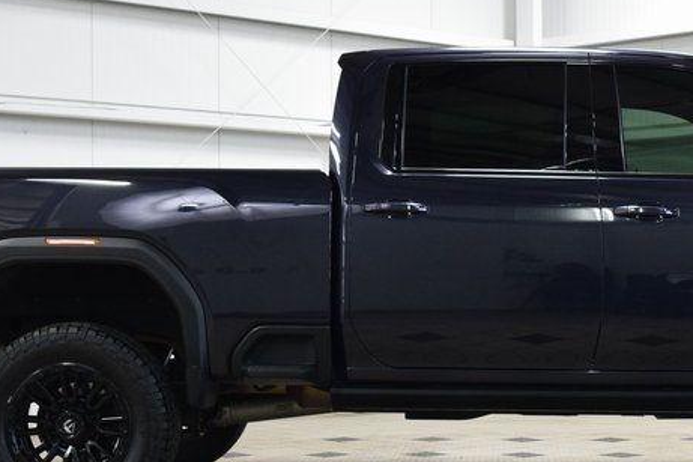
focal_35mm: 80
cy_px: 302
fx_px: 1539
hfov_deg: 25.1
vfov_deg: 17.0
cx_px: 513
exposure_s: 1/60
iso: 1600
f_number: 5.6
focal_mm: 24
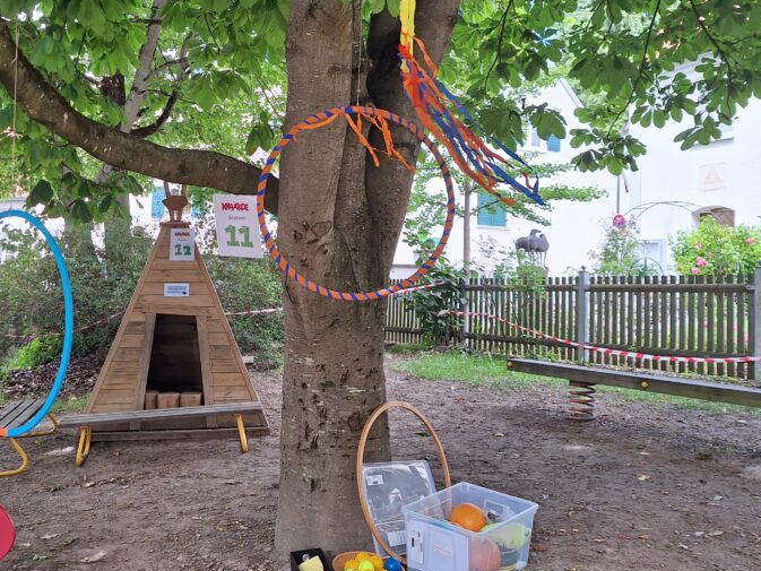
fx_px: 770
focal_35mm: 35
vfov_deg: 40.5
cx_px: 271
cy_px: 224
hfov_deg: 51.9
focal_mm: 5.54
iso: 40
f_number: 1.8
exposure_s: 1/238
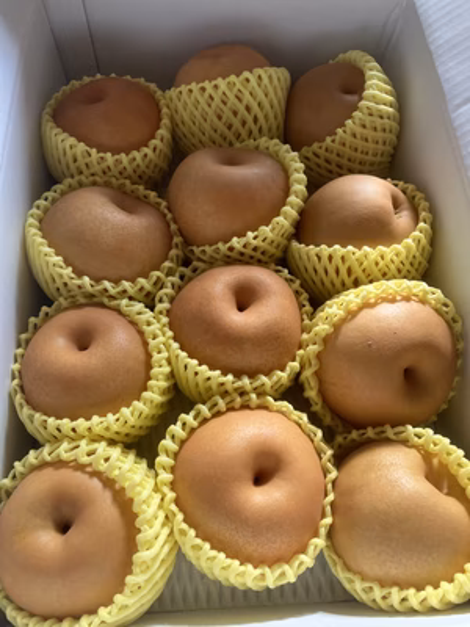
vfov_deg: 63.4
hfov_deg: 49.7
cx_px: 235
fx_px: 507
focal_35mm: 28
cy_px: 314
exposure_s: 1/121
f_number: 1.8
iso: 50
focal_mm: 3.99
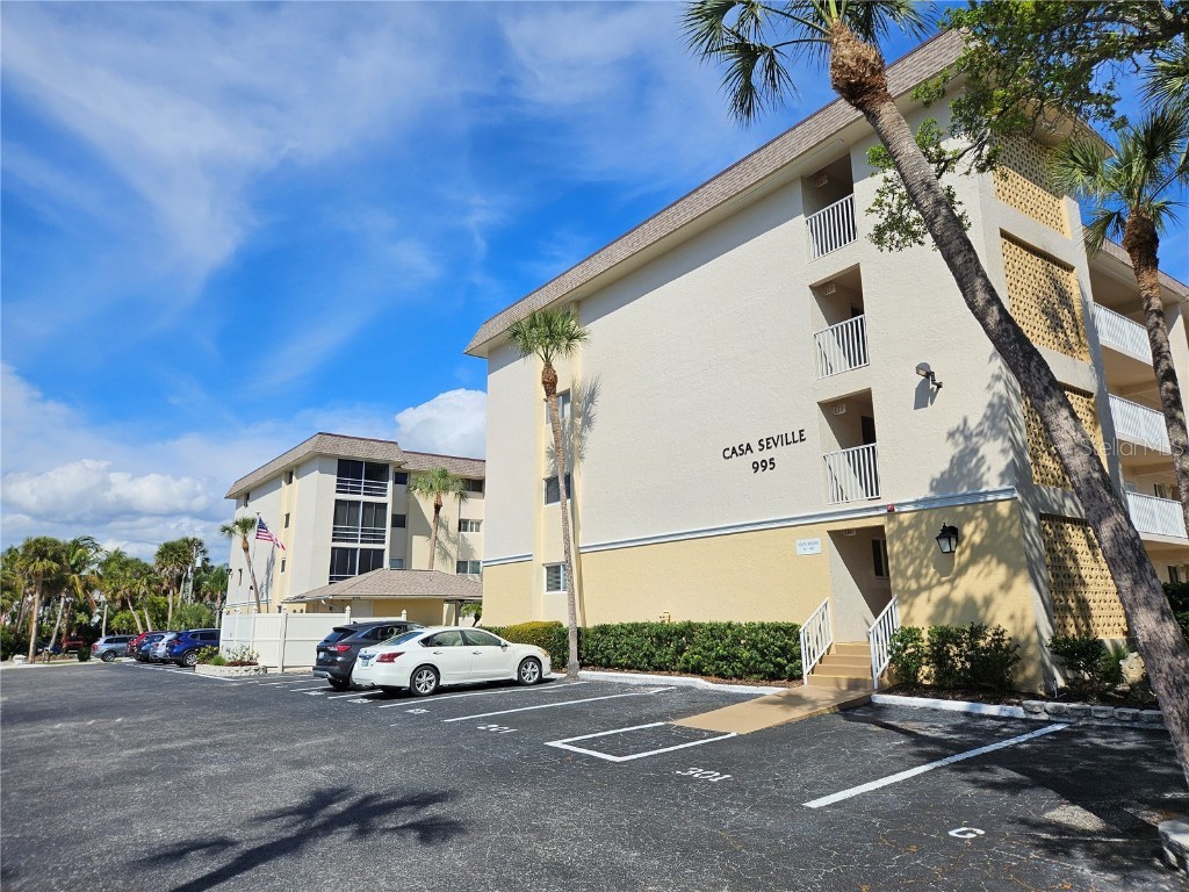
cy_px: 446
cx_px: 594
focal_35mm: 23
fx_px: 790
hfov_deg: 73.9
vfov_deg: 58.9
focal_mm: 5.4
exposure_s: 1/4397
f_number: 1.8
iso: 25
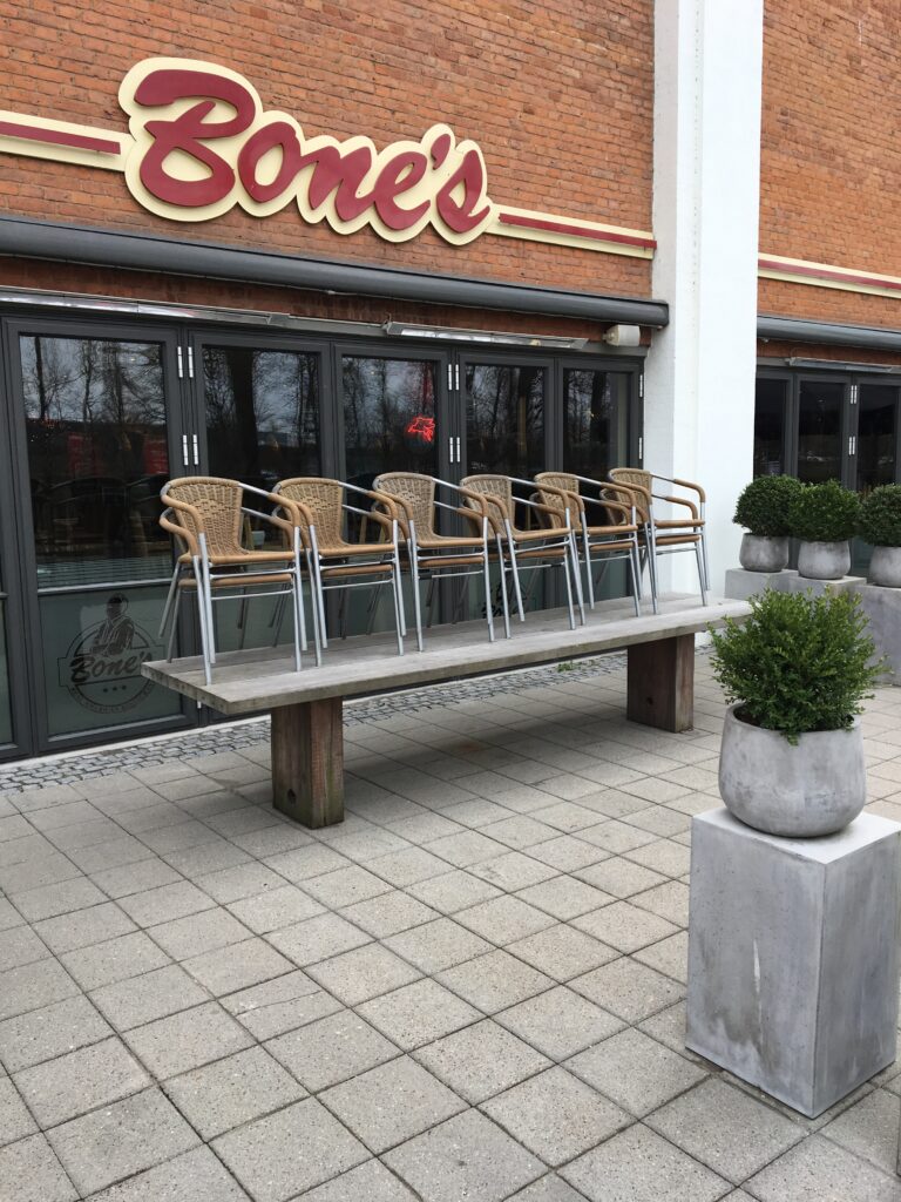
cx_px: 450
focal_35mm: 29
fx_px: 1006
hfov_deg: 48.2
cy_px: 601
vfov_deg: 61.7
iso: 25
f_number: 2.2
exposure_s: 1/432
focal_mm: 4.15
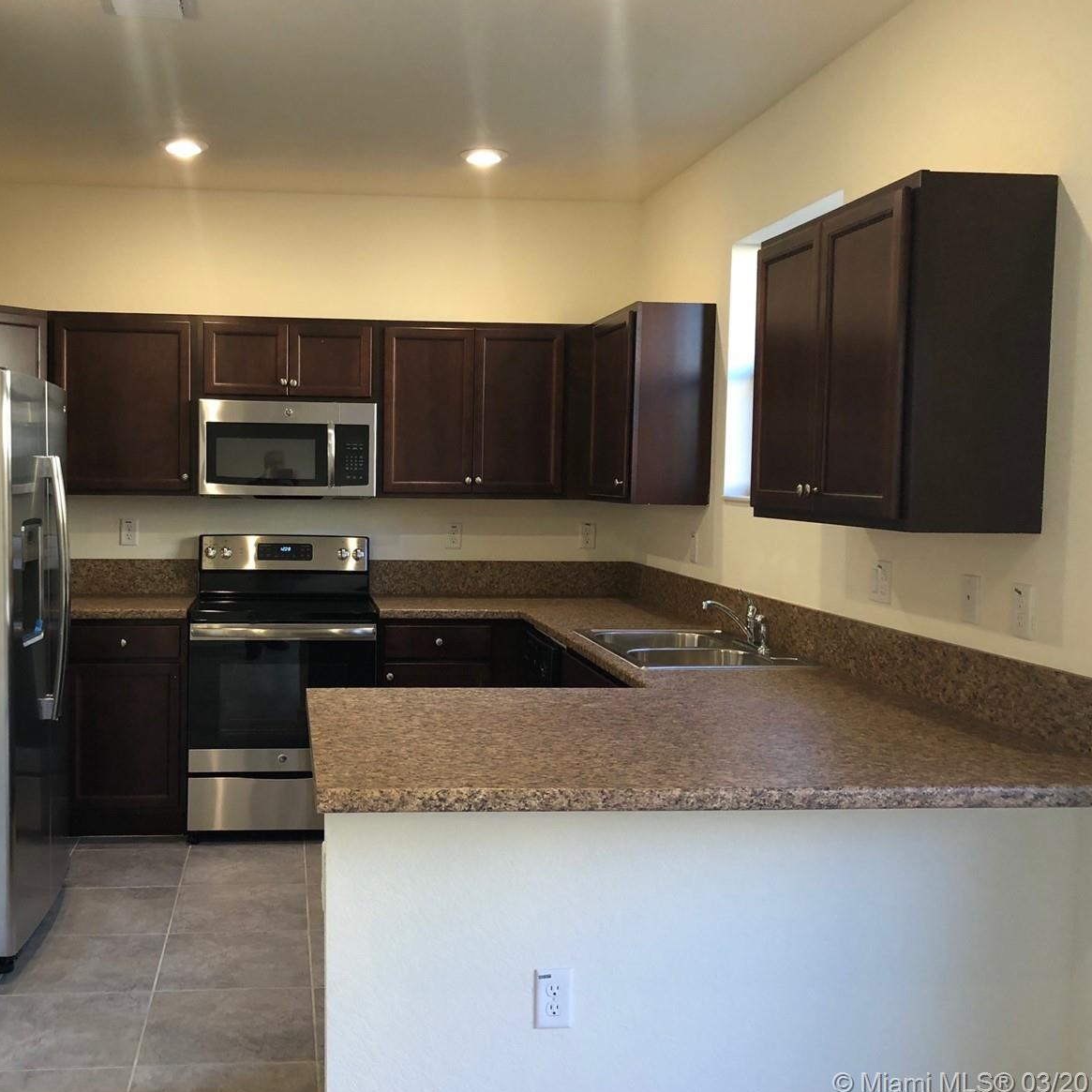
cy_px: 540
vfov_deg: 48.4
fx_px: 1213
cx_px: 387
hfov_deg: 47.8
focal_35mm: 34
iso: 40
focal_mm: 4
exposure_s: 1/30
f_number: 1.8
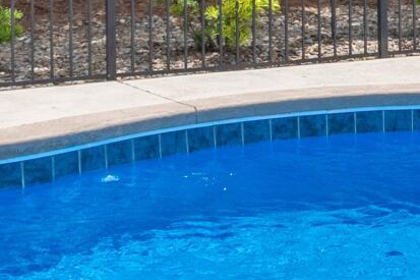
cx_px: 419
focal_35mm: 109
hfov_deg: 18.3
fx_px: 1271
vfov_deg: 12.1
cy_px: -101
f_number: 6.3
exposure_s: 1/160
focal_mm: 10
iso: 100
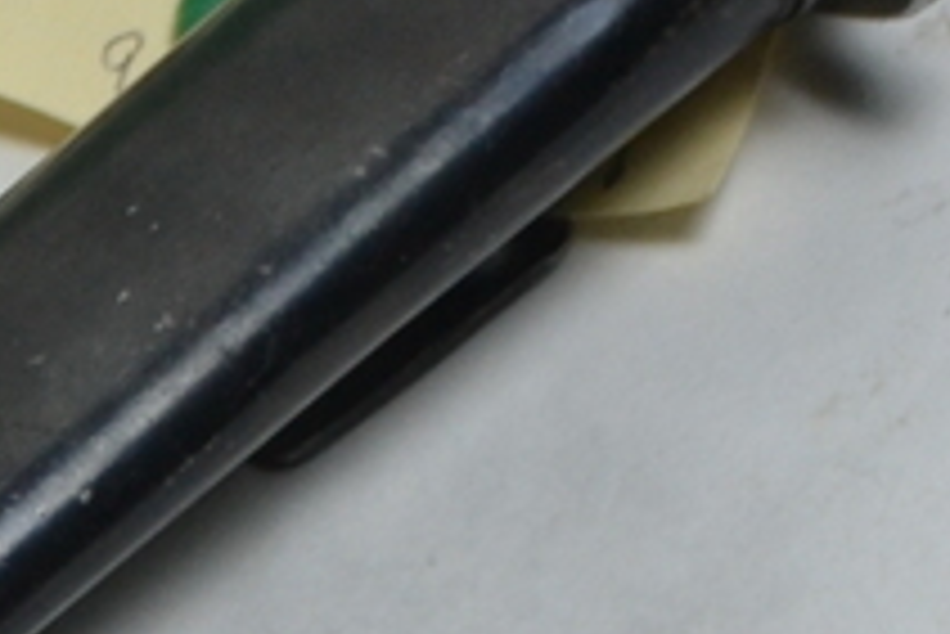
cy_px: 982
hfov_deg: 5.6
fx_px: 9612
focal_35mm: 364
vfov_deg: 3.8
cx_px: -671
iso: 400
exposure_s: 1/25
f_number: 4.8
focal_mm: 32
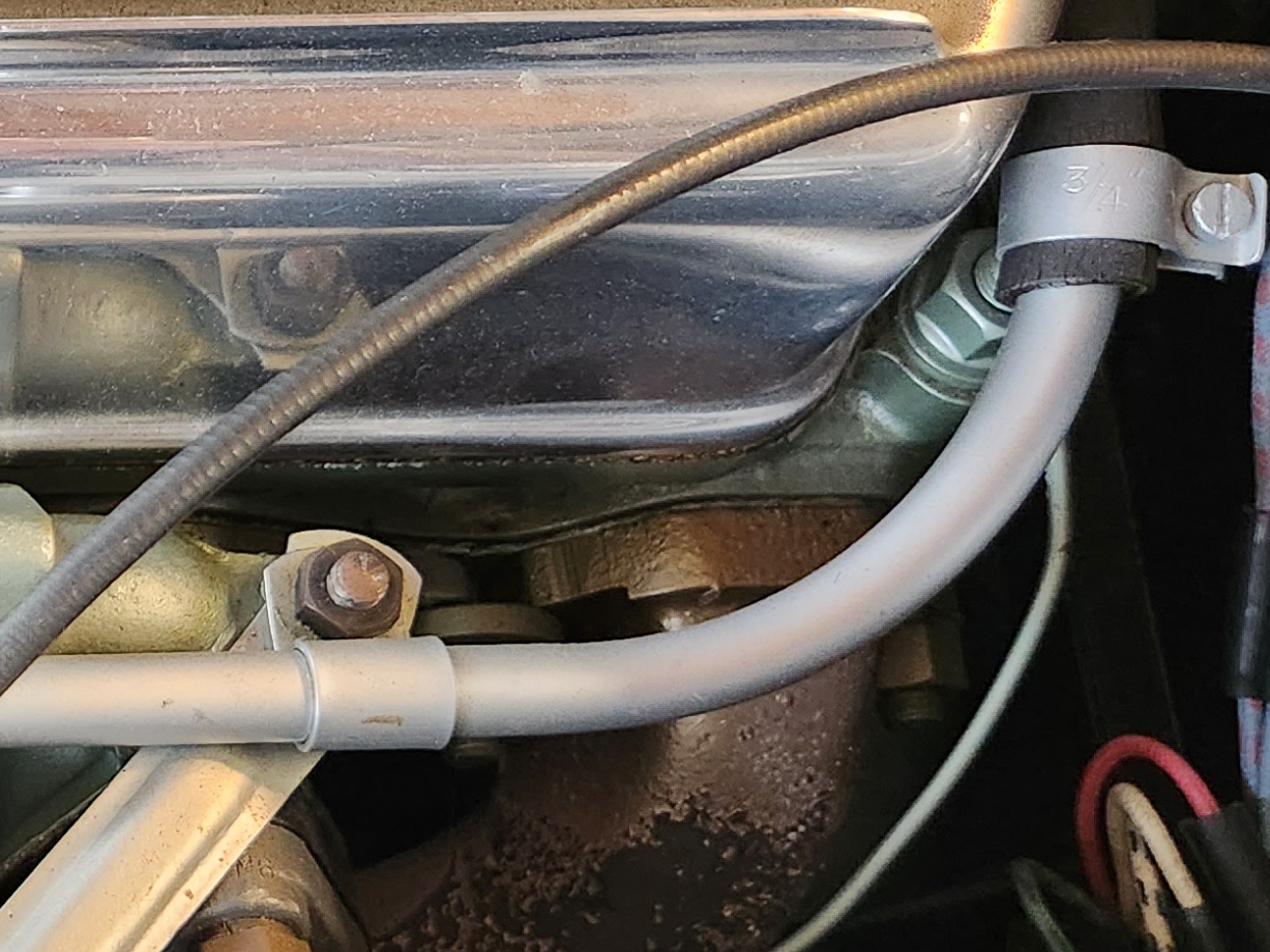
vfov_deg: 19.5
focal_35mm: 75
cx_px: -513
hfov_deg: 22.4
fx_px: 2751
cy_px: 704
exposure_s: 1/120
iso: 640
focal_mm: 5.4
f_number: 1.8
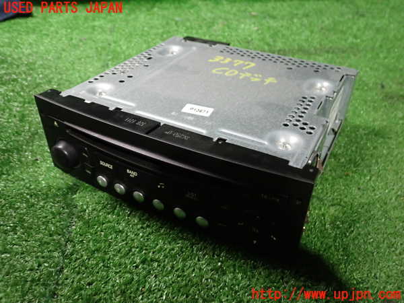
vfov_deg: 46.8
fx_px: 350
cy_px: 152
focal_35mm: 30
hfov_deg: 60.0
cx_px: 202
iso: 500
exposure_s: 1/30
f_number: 2.3
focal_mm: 5.4
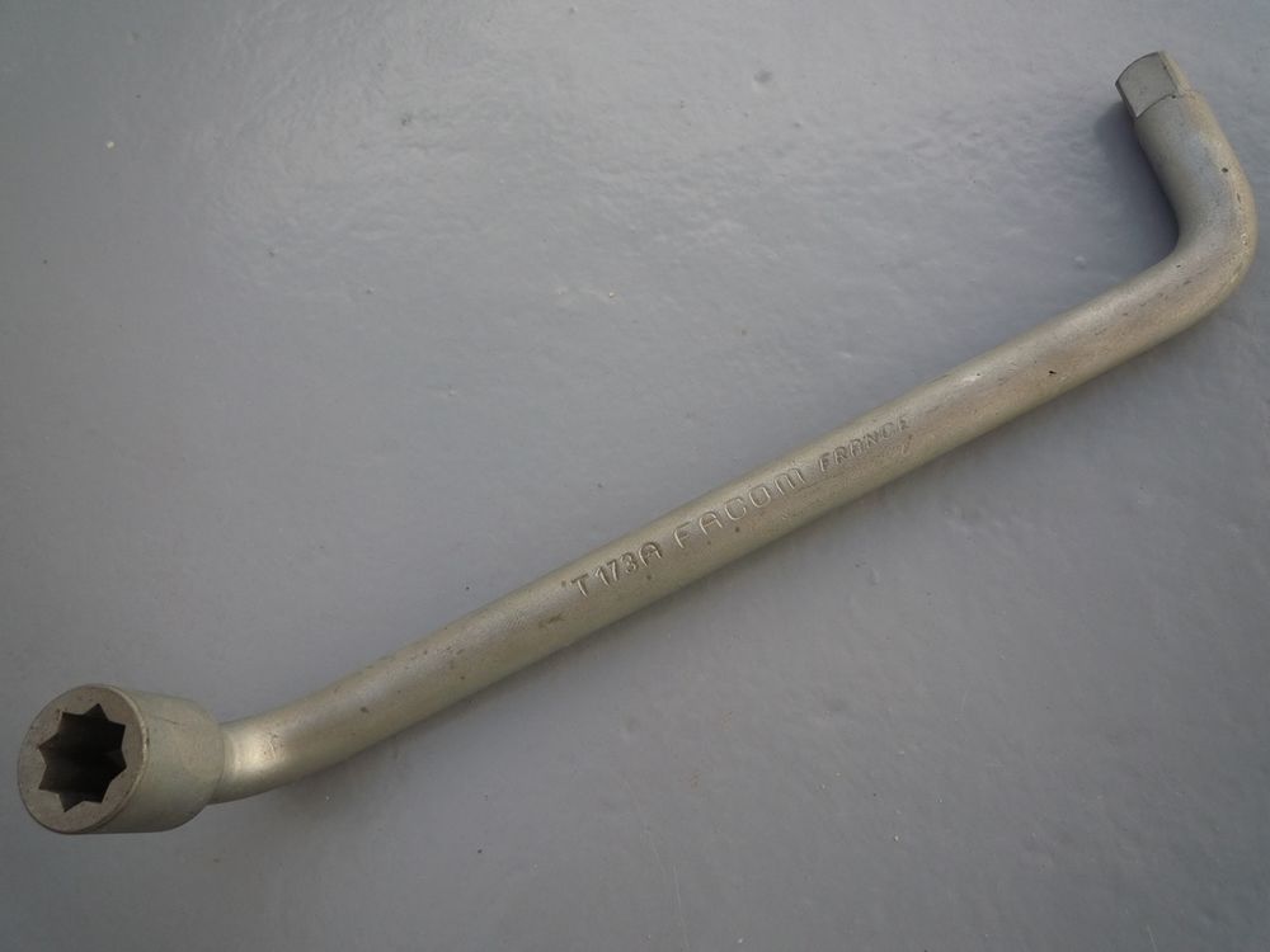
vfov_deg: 54.9
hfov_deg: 69.4
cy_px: 476
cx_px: 635
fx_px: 917
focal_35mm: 25
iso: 100
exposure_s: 1/500
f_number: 3.2
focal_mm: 4.4
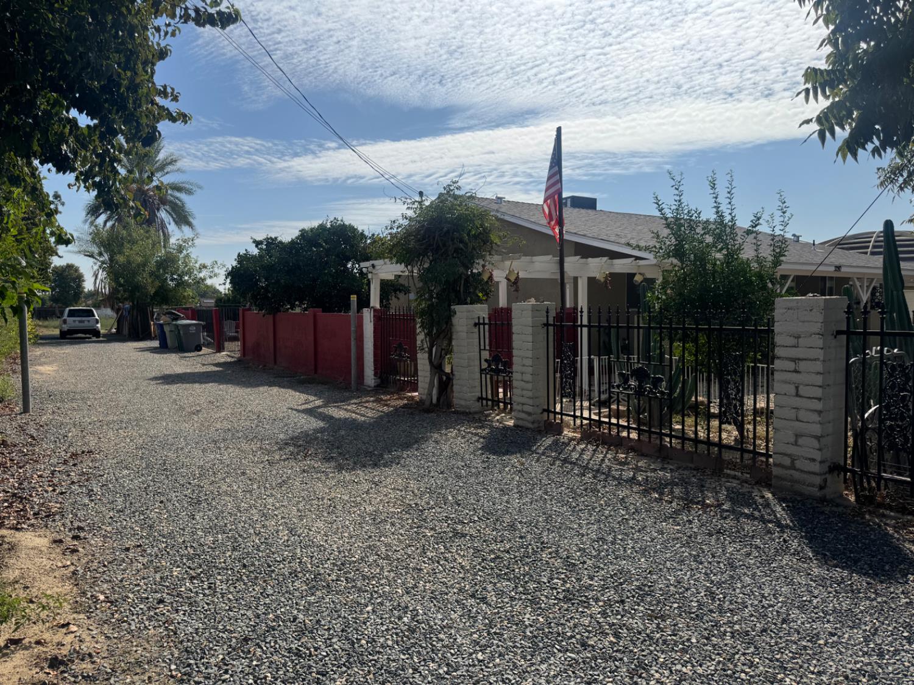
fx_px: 634
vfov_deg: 56.8
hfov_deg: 71.6
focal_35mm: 24
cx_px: 457
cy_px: 342
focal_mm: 6.76
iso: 80
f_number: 1.78
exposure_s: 1/7937
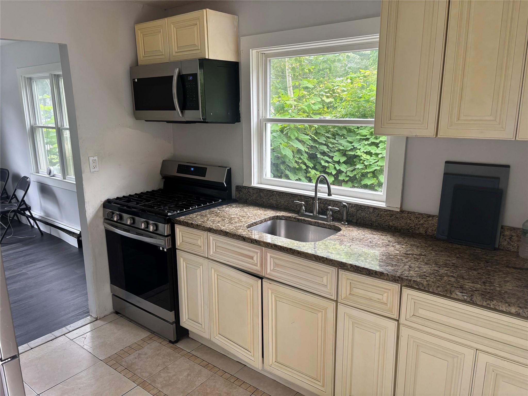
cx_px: 264
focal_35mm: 26
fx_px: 397
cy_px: 198
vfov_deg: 53.1
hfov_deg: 67.3
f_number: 1.6
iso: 100
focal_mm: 5.96
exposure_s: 1/121
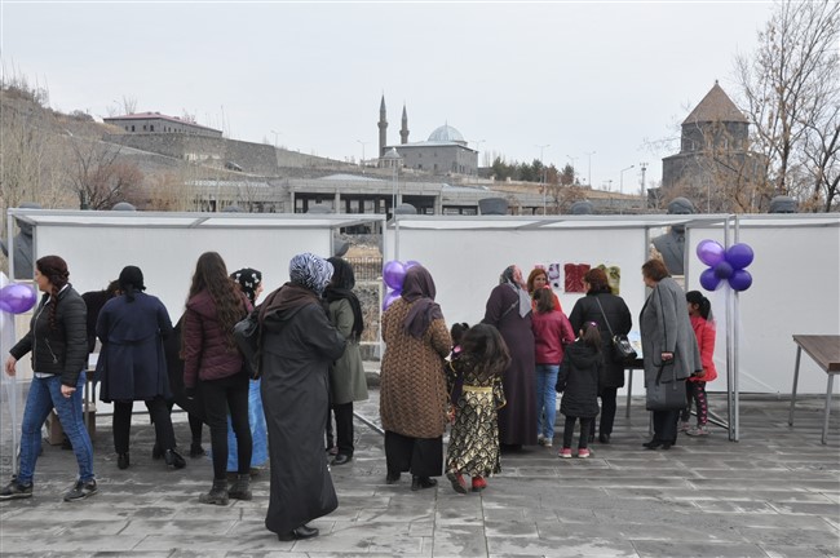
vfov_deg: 35.4
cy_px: 279
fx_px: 874
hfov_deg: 51.3
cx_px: 420
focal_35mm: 38
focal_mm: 25
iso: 1250
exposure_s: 1/640
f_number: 13
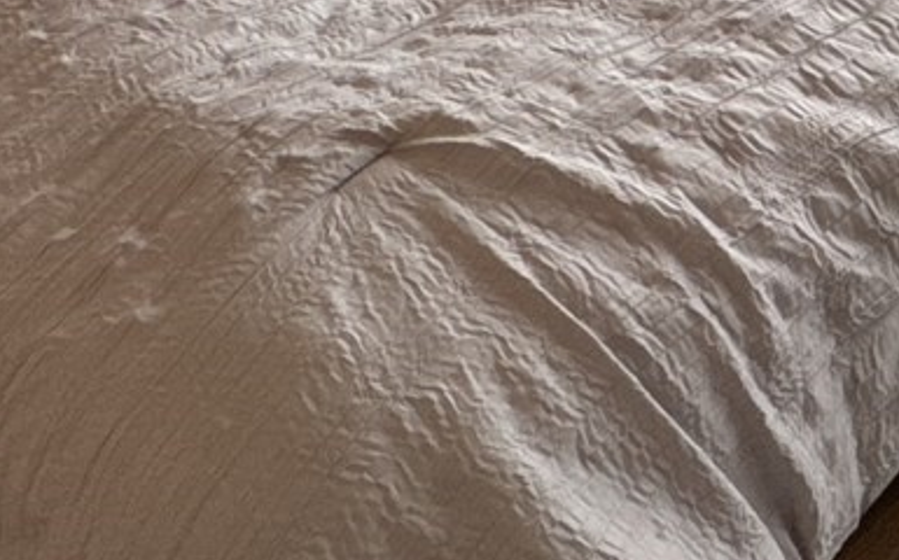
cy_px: -821
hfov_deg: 23.2
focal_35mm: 79
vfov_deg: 12.5
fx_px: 1934
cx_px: 1168
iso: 40
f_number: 2.2
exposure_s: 1/142
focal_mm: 2.22
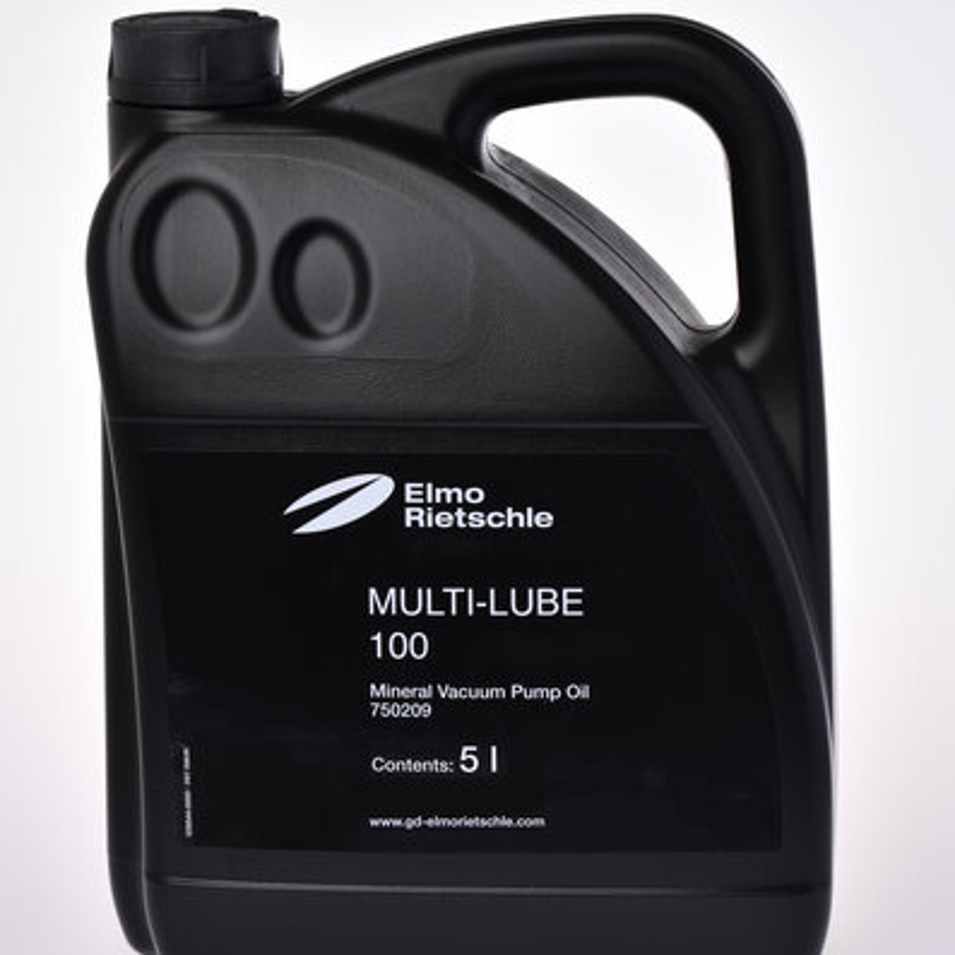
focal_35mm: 154
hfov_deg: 11.3
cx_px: 476
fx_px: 4807
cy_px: 433
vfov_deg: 11.3
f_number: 20
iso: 100
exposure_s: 1/80
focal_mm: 100
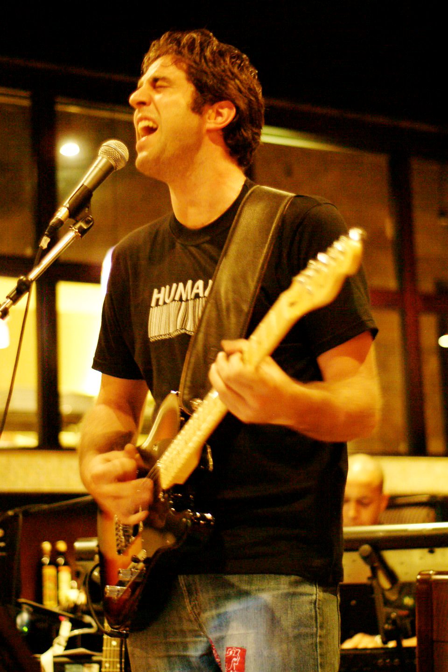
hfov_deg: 18.2
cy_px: 336
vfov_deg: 27.0
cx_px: 224
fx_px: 1400
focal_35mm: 75
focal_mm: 50
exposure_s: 1/15
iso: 1600
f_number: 2
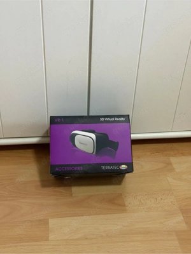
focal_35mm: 48
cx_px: 96
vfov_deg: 39.7
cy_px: 127
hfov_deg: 30.3
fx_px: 353
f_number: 1.78
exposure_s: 1/40
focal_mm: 6.76
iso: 400
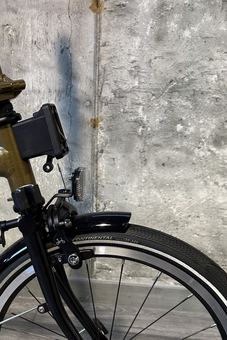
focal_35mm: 48
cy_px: 223
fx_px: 454
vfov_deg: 40.7
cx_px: 34
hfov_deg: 27.3
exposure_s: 1/100
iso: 80
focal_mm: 5.7
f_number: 1.5
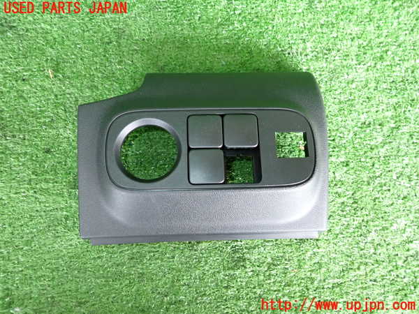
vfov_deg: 54.9
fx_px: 303
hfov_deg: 69.4
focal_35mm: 25
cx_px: 210
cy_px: 157
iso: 800
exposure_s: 1/15
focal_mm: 4.5
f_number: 5.6
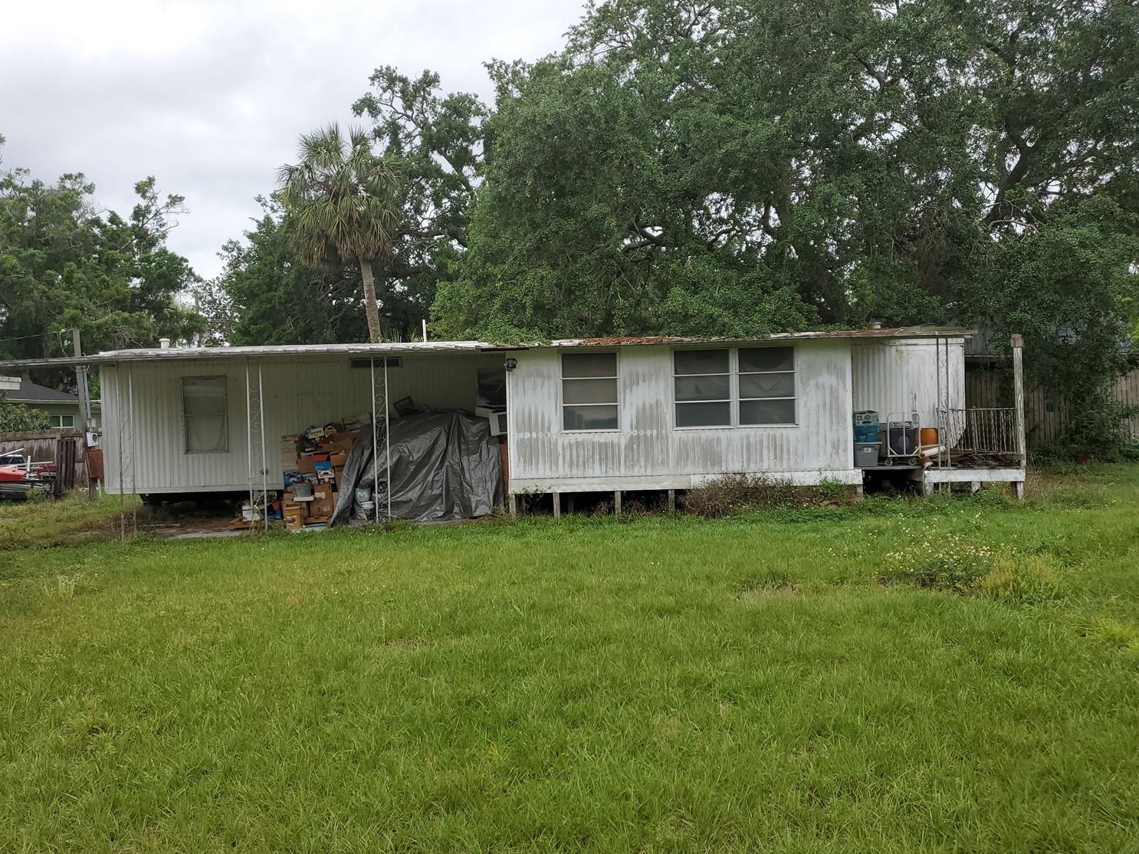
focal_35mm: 28
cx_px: 590
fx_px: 921
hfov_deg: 63.4
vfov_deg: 49.7
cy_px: 438
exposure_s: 1/1030
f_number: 1.5
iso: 50
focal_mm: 4.3
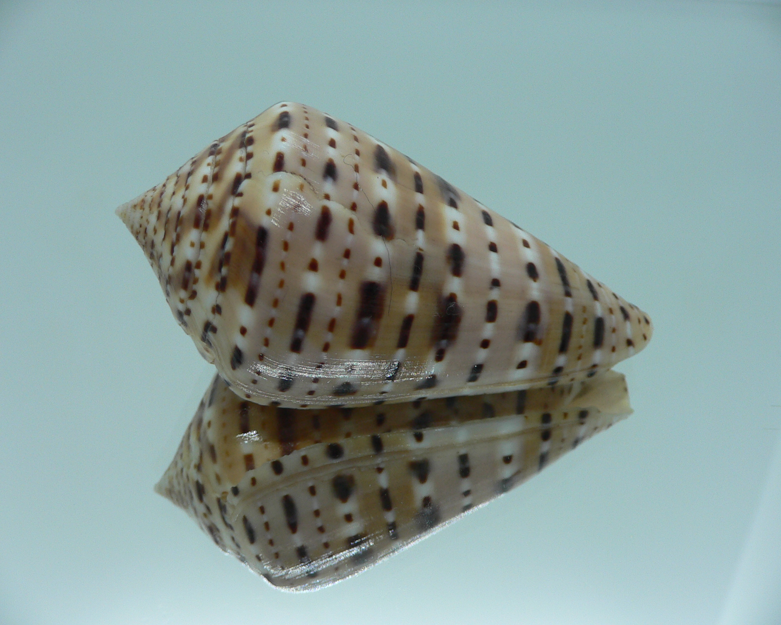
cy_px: 314
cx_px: 384
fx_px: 855
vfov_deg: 40.1
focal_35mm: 37
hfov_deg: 49.1
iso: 80
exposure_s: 1/60
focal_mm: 4.6
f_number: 2.8
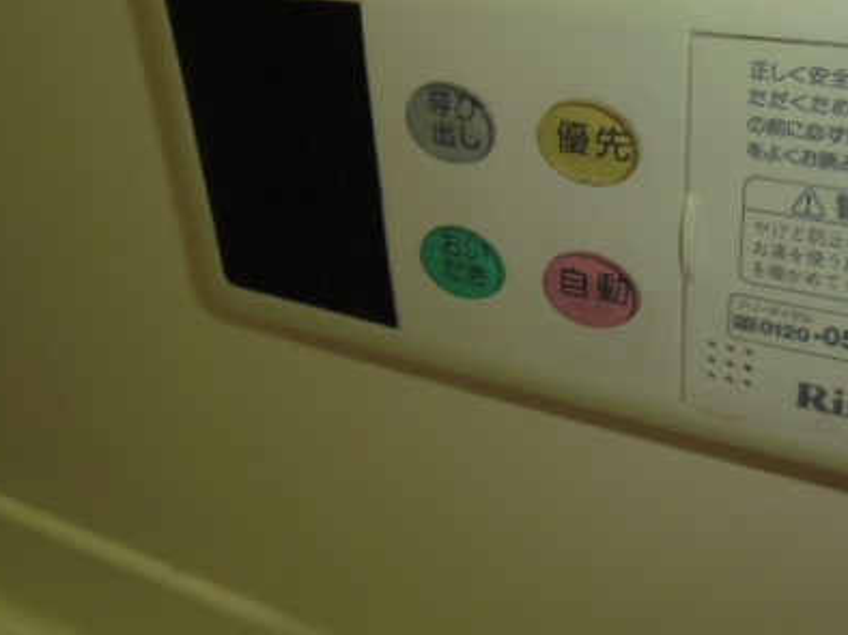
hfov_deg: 47.2
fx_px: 955
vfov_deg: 36.7
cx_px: 557
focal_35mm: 39
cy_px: 256
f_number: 3
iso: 64
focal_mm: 4.24
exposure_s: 1/15
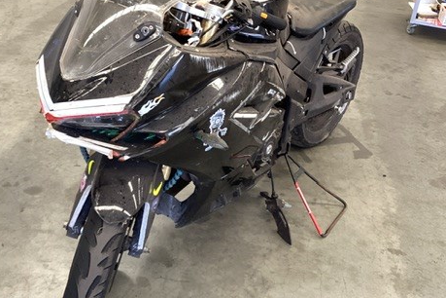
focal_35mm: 45
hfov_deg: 43.5
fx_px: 557
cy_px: 128
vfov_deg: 29.8
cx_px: 189
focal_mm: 3.3
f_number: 2.4
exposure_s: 1/50
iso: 125
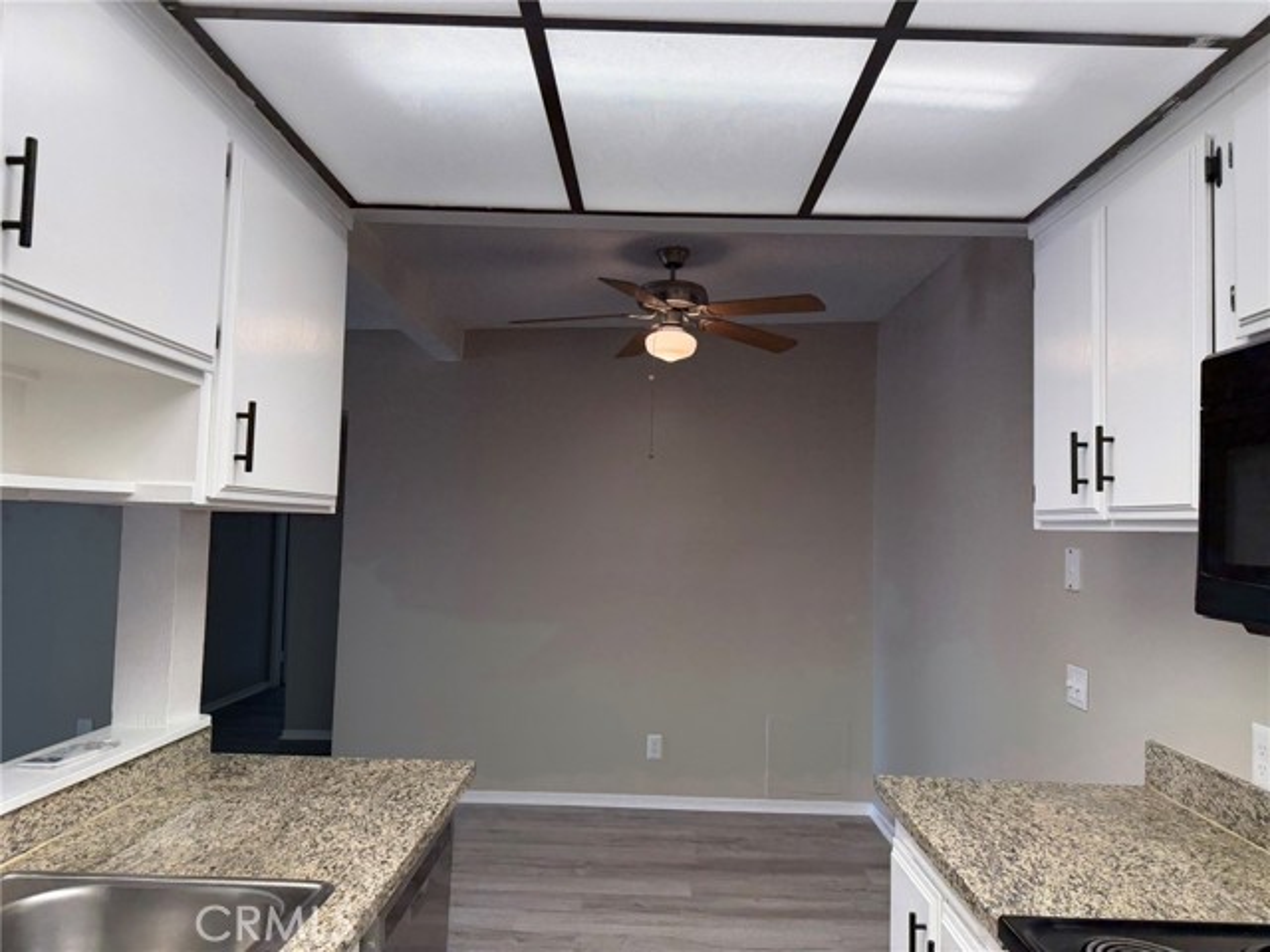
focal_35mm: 24
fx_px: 881
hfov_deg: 71.6
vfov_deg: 56.8
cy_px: 476
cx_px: 635
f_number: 1.78
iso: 125
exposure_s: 1/199
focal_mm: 6.76
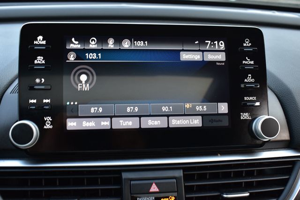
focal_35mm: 42
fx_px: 350
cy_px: 100
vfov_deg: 31.9
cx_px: 150
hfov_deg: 46.4
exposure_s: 1/20
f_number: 6.3
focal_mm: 28
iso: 400
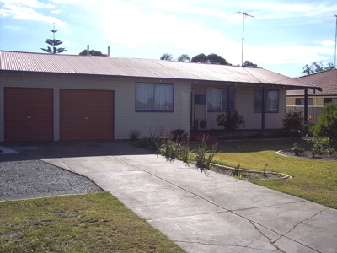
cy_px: 126
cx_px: 168
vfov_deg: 36.8
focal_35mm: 39
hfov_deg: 47.9
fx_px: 380
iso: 100
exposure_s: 1/750
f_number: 5.6
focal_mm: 8
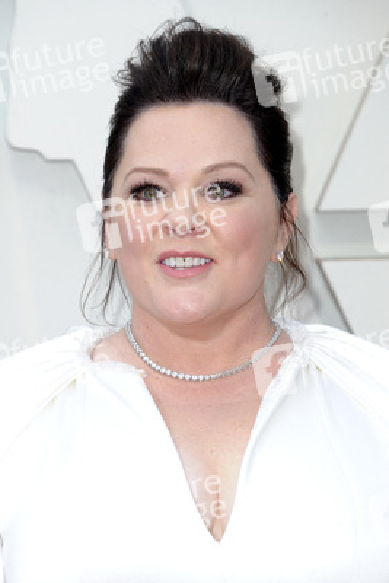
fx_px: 4048
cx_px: 194
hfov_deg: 5.5
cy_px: 292
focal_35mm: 250
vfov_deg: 8.2
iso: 800
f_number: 8
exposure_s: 1/250
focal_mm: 250
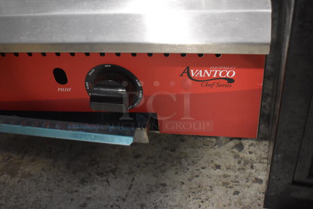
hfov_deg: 49.5
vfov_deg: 34.3
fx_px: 339
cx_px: 156
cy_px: 104
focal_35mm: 39
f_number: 4
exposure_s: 1/125
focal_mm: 26
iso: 5000
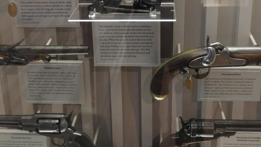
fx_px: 388
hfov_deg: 37.2
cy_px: 17
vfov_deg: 21.0
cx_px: 143
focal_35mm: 56
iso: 400
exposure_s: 1/20
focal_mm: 4.3
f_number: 3.3
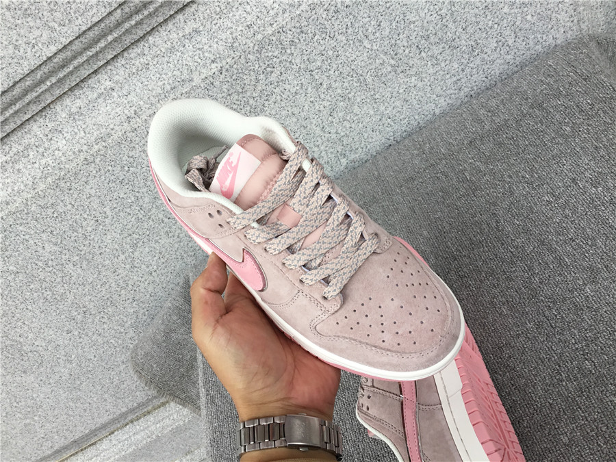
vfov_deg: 45.4
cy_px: 231
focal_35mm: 31
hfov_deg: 58.4
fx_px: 552
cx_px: 308
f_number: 2.4
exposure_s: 1/100
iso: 25
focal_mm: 3.3
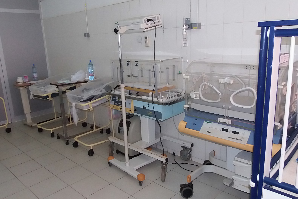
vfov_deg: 46.4
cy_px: 95
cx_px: 150
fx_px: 232
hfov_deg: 65.5
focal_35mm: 28
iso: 200
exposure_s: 1/30
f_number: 3.2
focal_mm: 4.66
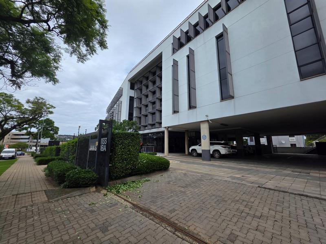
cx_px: 163
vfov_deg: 89.9
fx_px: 122
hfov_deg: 106.2
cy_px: 122
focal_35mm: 13
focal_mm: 2.2
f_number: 1.9
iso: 40
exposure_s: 1/1814
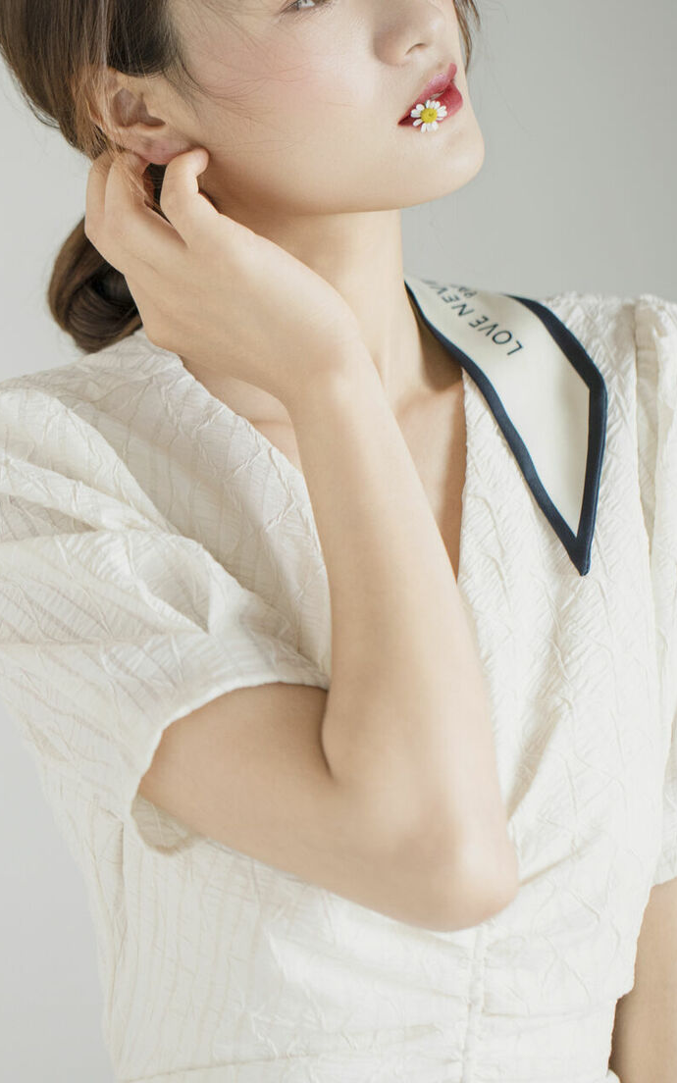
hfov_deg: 9.1
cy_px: 474
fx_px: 4251
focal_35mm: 144
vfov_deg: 14.5
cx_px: 252
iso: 1600
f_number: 3.5
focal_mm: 100
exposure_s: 1/125
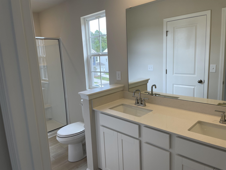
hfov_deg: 67.3
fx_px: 170
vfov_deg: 53.1
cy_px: 85
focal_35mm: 26
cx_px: 113
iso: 32
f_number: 1.6
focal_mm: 4.2
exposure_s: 1/166
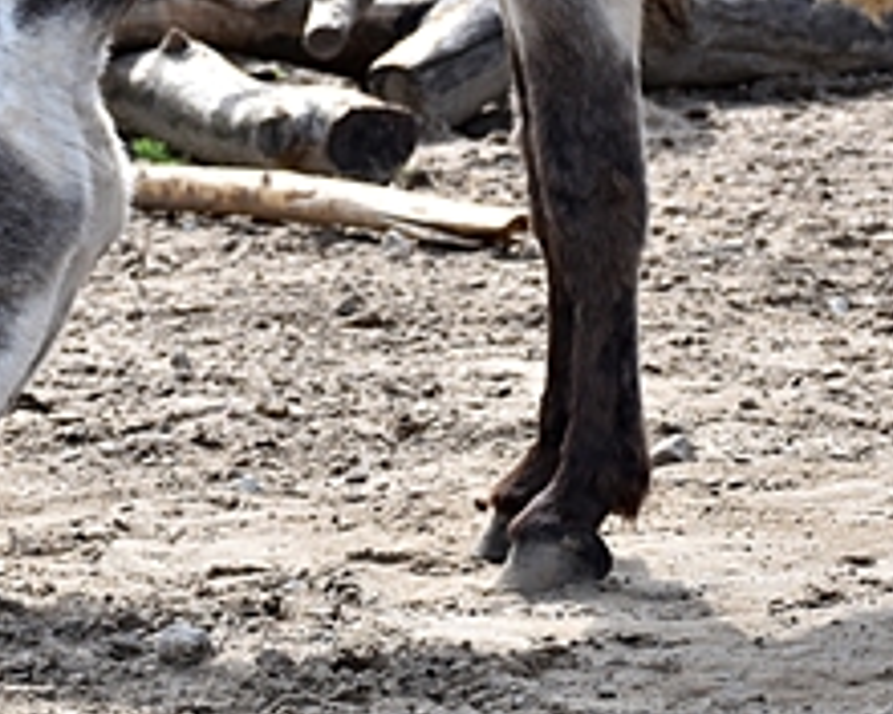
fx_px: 9700
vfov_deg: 4.2
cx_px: 816
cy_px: 18
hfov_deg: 5.3
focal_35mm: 367
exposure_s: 1/250
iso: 200
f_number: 8
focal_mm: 56
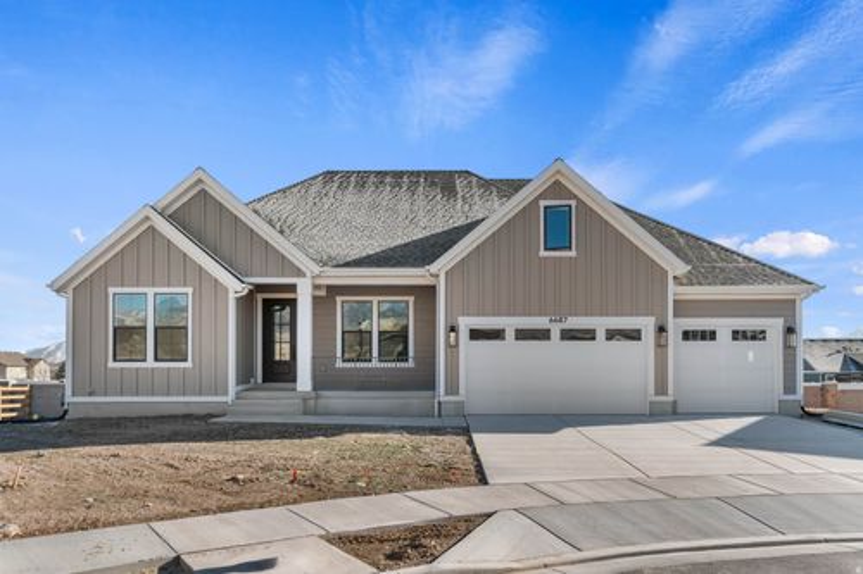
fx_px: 647
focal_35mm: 27
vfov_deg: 47.9
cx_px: 432
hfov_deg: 67.4
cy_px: 287
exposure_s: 1/125
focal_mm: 27
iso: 320
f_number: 8
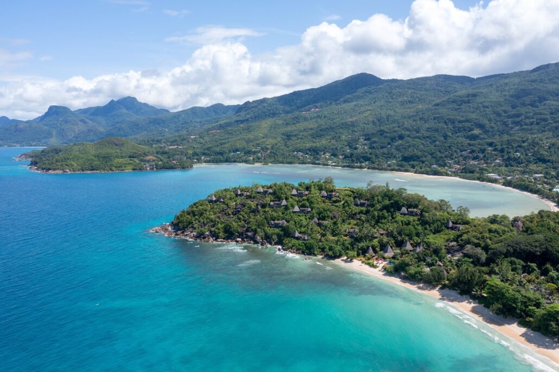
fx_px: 435
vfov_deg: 46.4
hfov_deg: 65.5
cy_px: 186
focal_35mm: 28
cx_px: 280
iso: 100
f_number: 6.3
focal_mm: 10.26
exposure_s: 1/500
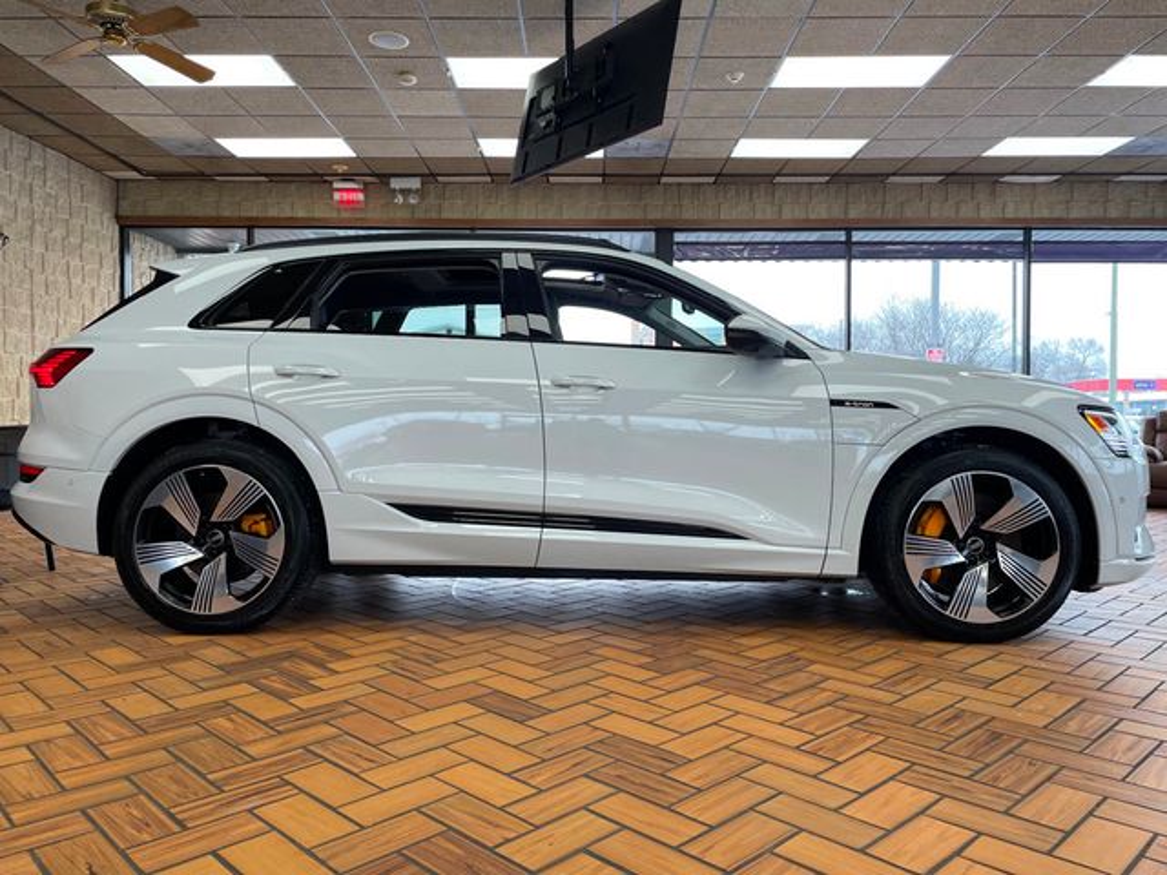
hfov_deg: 67.3
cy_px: 438
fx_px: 877
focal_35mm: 26
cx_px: 584
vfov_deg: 53.1
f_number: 1.6
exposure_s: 1/120
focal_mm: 4.2
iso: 40
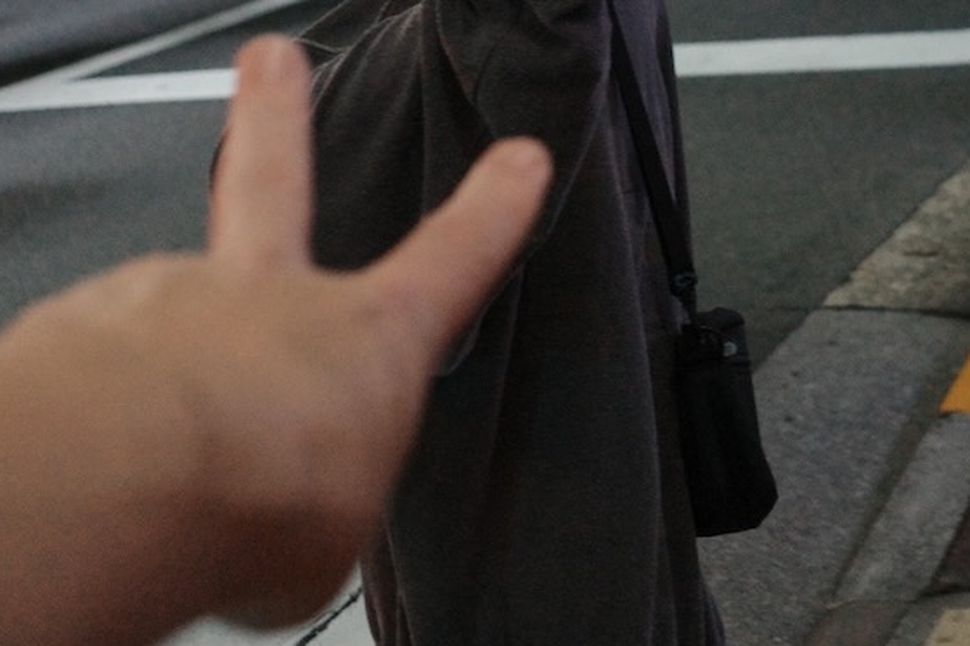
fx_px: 2155
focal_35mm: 80
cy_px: -60
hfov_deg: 25.0
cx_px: 753
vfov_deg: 16.5
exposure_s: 1/30
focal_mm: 18.3
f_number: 2.8
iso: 3200
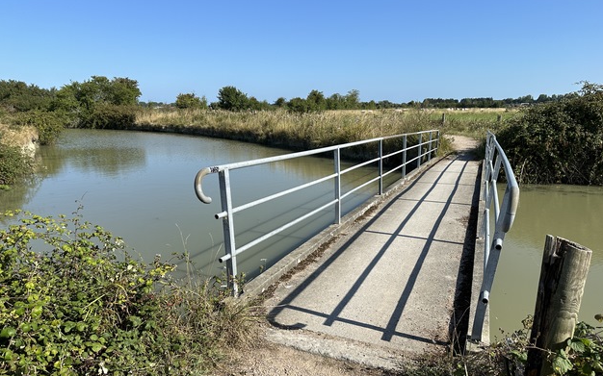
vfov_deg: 47.4
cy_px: 219
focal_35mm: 26
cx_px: 306
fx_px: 427
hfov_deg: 70.4
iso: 80
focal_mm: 6.86
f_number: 1.78
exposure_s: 1/4762
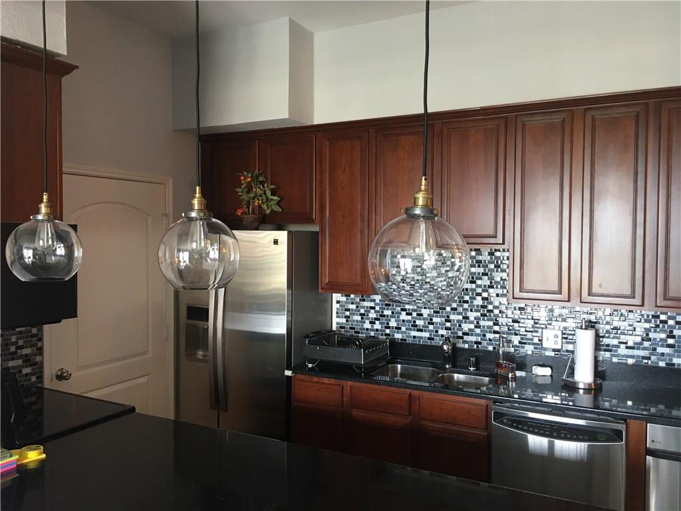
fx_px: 571
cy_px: 256
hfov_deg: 61.7
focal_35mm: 29
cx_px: 340
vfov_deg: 48.2
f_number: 2.2
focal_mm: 4.15
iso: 64
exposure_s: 1/15
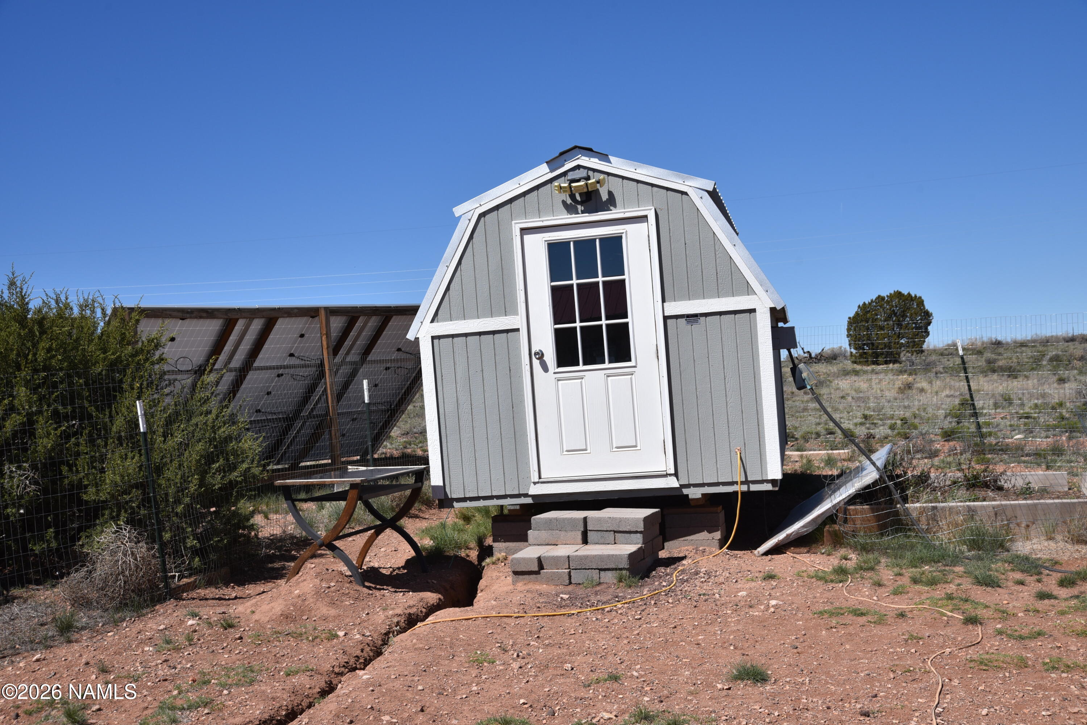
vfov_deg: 31.9
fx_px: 1268
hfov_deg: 46.4
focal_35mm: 42
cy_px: 362
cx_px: 544
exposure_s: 1/500
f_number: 11
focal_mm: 42
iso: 200
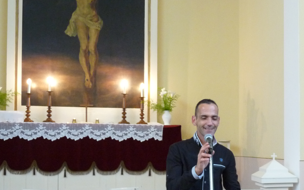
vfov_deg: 20.8
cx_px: 250
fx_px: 514
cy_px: 140
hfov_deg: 32.0
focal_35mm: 62
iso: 400
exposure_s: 1/20
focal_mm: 6
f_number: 3
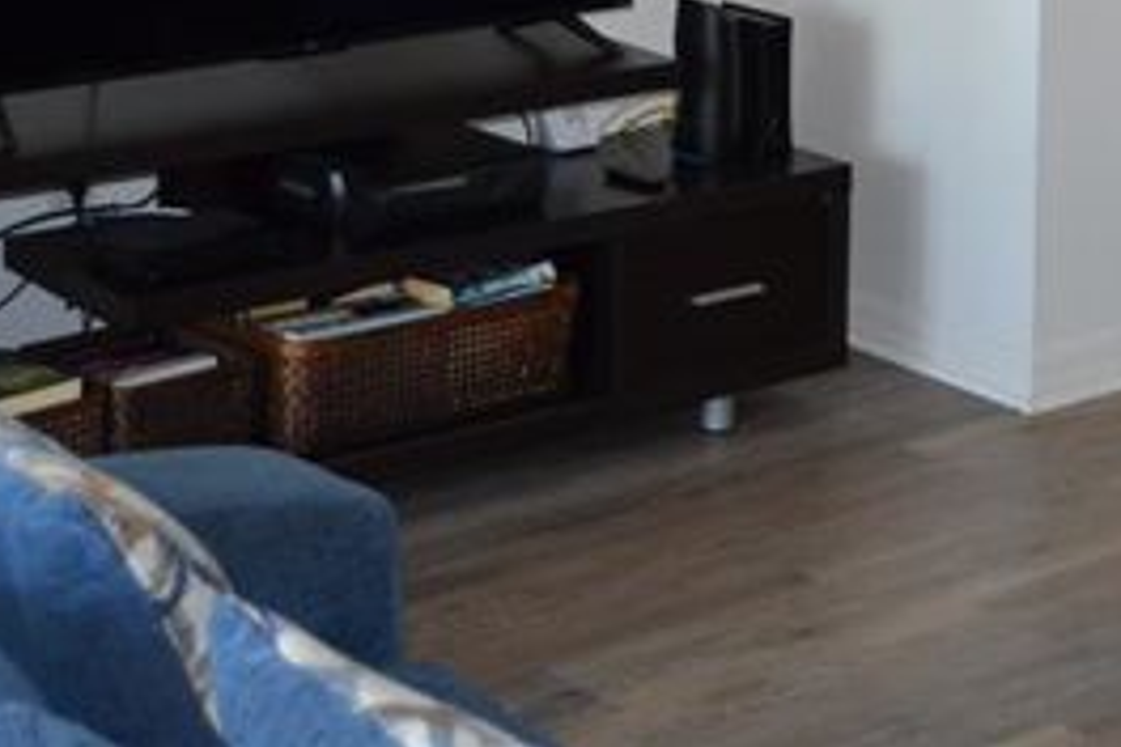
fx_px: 2989
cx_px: 1000
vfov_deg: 13.7
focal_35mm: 96
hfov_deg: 20.8
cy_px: -244
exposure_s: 1/60
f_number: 3.8
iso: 900
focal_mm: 24
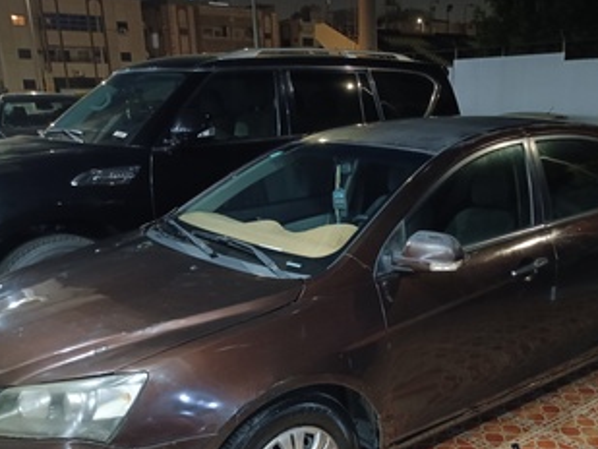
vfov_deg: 38.1
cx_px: 357
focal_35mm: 37
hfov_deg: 49.8
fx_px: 639
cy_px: 313
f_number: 1.79
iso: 5077
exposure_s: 1/17.1
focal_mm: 4.71
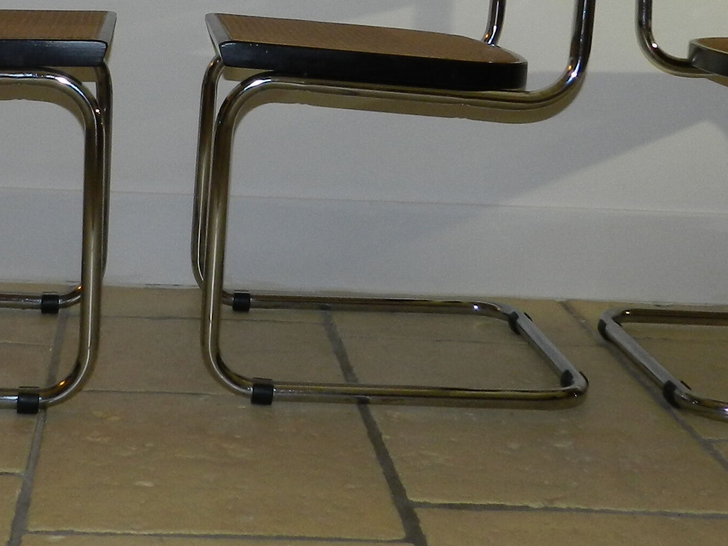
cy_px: 4
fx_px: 1430
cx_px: 195
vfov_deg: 20.9
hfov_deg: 28.2
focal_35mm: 68
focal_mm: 4
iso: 200
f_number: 3.5
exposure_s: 1/30
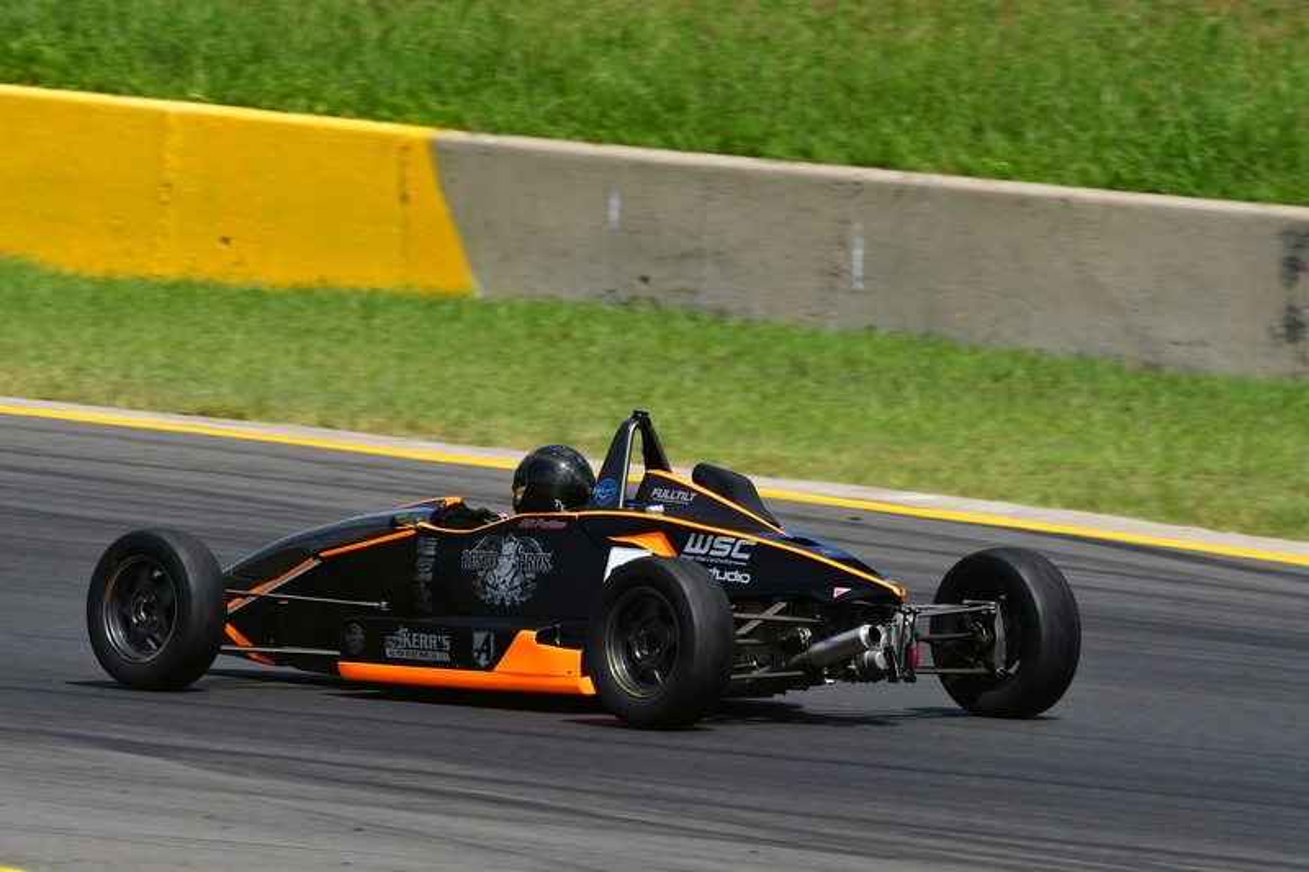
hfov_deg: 3.3
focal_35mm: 630
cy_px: 436
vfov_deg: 2.2
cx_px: 654
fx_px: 22901
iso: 320
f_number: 11
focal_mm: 420
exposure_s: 1/640
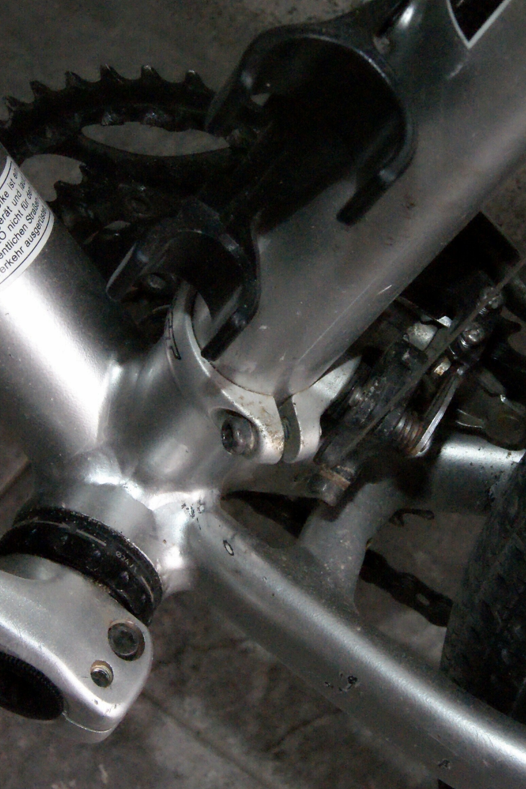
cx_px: 294
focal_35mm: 88
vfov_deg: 23.2
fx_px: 1925
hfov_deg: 15.6
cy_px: 372
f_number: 14
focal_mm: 35
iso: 3200
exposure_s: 1/60
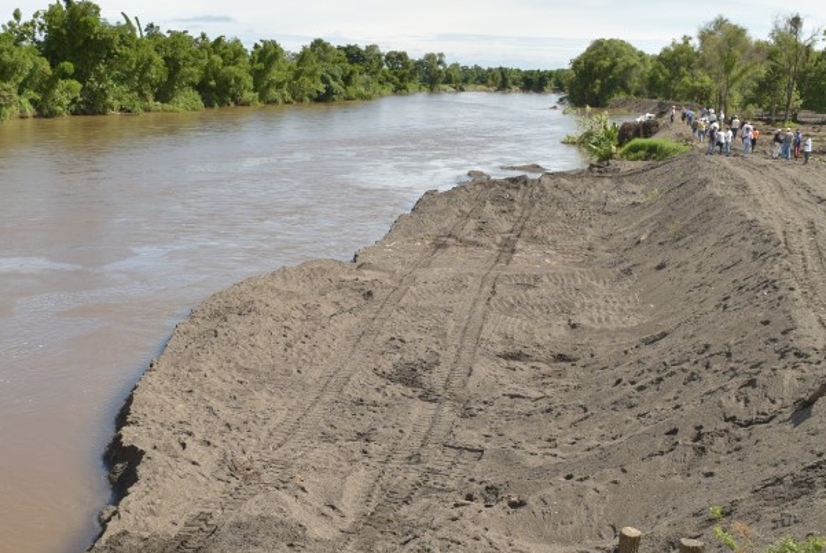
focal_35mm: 46
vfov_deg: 29.2
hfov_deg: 42.5
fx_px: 1056
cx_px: 333
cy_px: 347
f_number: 9
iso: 500
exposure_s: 1/1000
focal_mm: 18
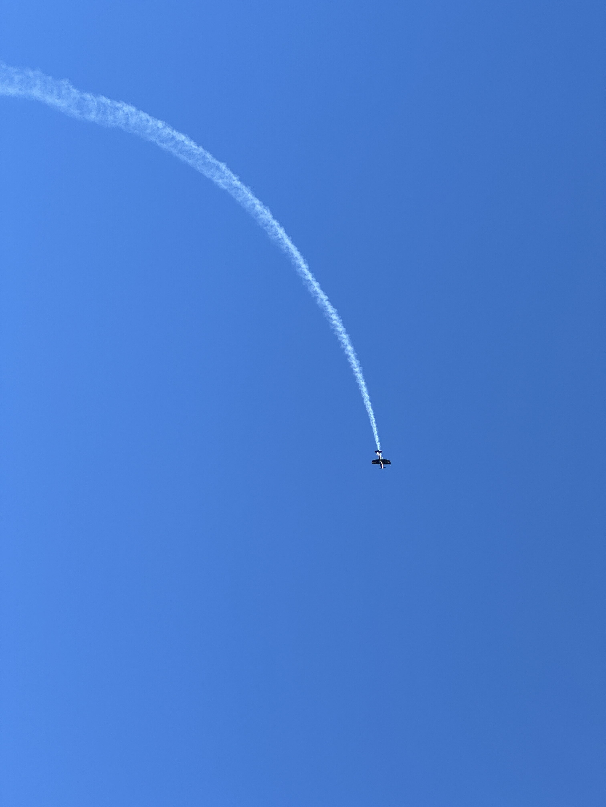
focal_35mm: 77
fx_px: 1797
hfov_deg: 19.1
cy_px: 404
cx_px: 303
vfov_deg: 25.3
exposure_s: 1/401
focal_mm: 9
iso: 25
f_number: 2.8
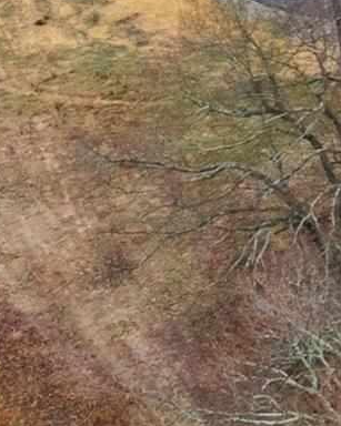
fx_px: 2310
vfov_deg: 10.3
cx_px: 1333
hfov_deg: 6.7
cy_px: -116
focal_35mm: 183
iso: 230
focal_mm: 8.7
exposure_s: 1/1500
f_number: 1.8
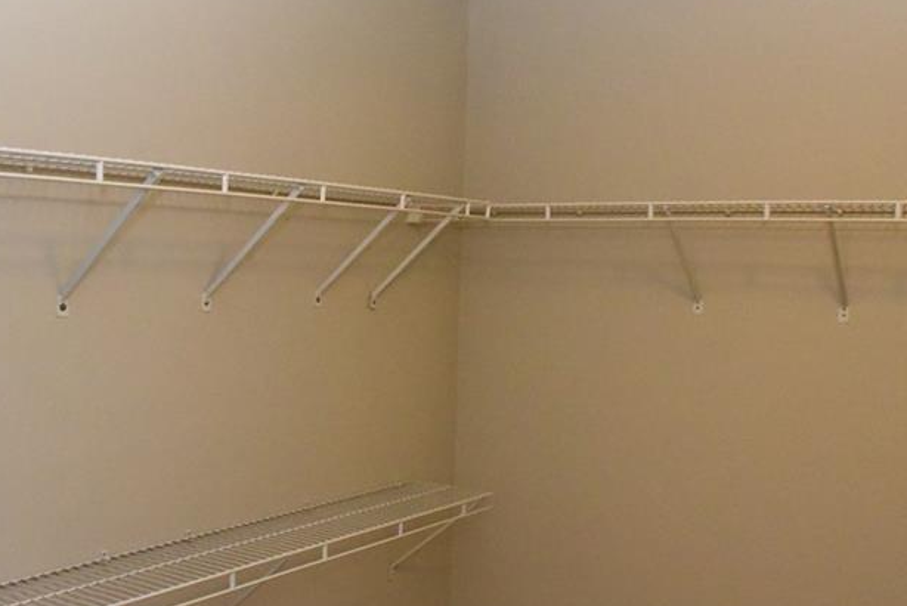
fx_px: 1008
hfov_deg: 48.4
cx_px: 434
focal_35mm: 40
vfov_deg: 33.2
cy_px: 394
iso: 12800
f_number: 14
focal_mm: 24
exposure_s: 1/60
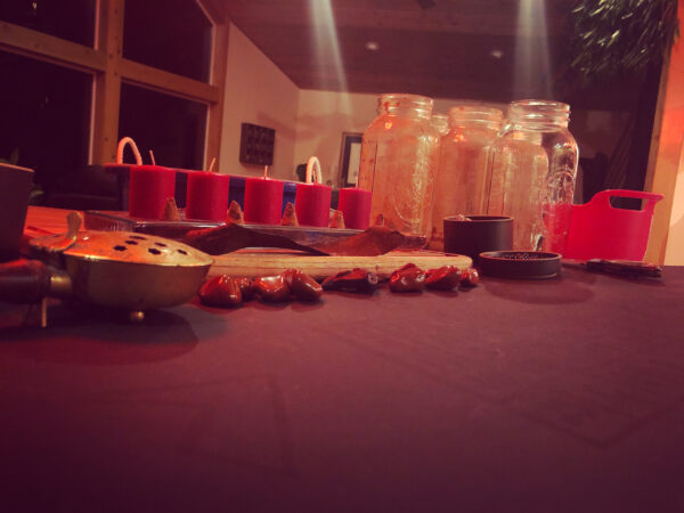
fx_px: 553
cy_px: 256
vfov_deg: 49.7
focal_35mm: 28
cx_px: 342
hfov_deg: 63.4
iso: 100
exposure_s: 1/4
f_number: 1.8
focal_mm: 3.99
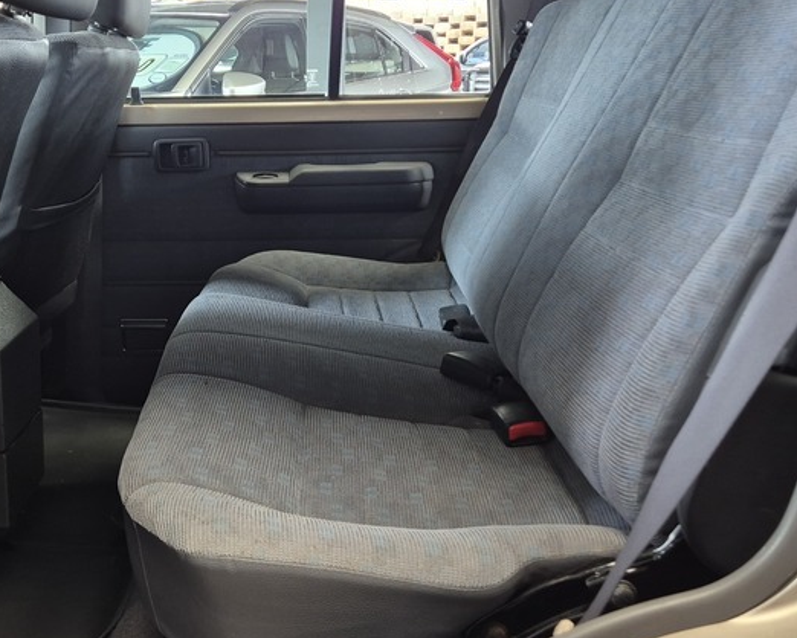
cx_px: 286
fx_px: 1038
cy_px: 302
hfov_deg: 41.6
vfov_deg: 34.2
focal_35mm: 44
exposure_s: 1/100
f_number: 1.8
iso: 160
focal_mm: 5.4
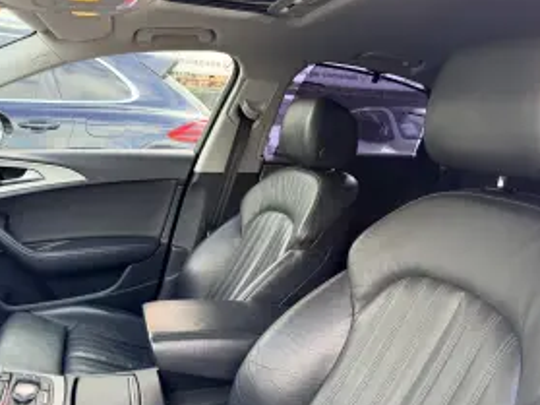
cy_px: 167
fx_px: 483
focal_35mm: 31
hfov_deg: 58.3
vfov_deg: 45.2
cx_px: 286
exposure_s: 1/230
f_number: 1.78
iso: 125
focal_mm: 6.76
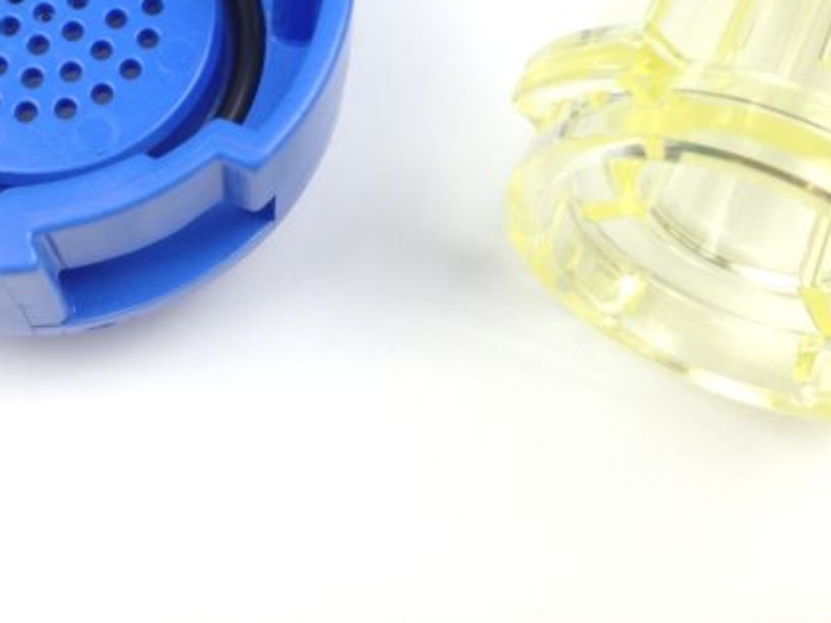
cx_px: 391
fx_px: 1512
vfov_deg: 22.6
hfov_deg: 30.7
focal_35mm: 63
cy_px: 34
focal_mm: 4.12
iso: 50
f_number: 2.4
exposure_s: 1/60
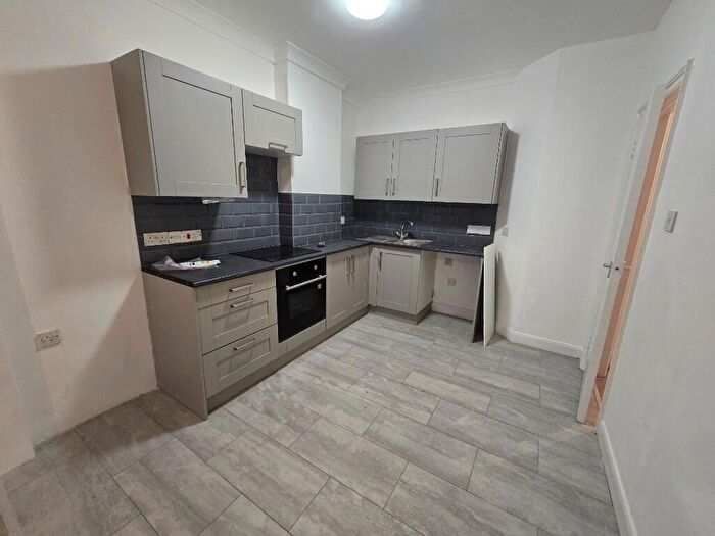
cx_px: 358
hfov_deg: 106.2
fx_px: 269
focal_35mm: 13
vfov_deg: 89.9
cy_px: 268
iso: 500
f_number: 2.2
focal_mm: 2.2
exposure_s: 1/50
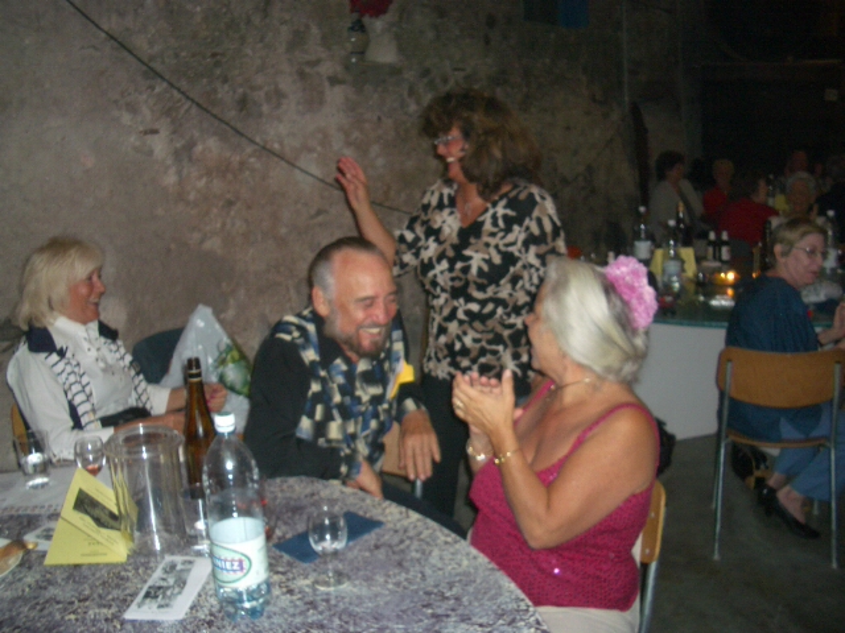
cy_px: 316
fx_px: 854
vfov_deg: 40.7
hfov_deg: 52.6
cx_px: 422
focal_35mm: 35
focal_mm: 5.8
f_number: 2.6
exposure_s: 1/60
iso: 100
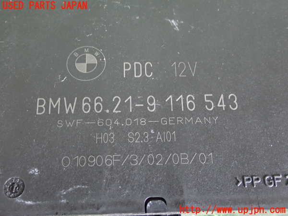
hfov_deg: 42.9
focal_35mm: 44
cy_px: 108
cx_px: 144
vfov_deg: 32.9
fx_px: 366
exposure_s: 1/20
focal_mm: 7.84
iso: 800
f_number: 2.9
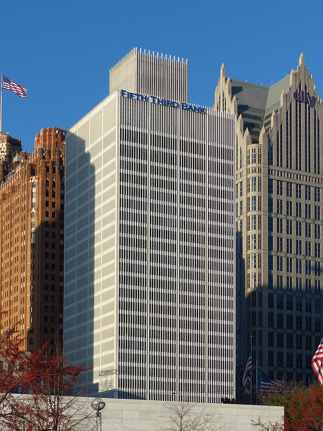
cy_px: 216
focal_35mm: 78
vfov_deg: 25.0
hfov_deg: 18.9
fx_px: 970
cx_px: 162
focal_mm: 14
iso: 100
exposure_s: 1/1300
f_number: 4
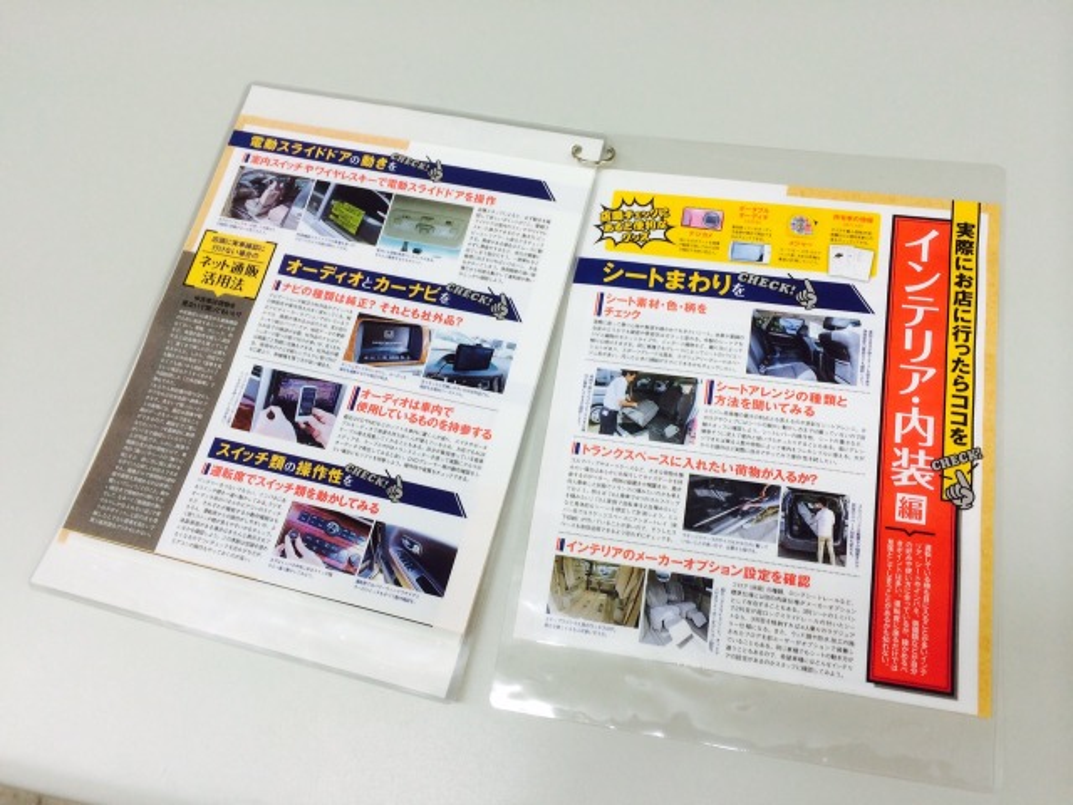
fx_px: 930
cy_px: 402
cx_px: 536
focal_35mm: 30
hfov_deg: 60.0
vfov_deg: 46.8
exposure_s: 1/50
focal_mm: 4.12
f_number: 2.2
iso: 40
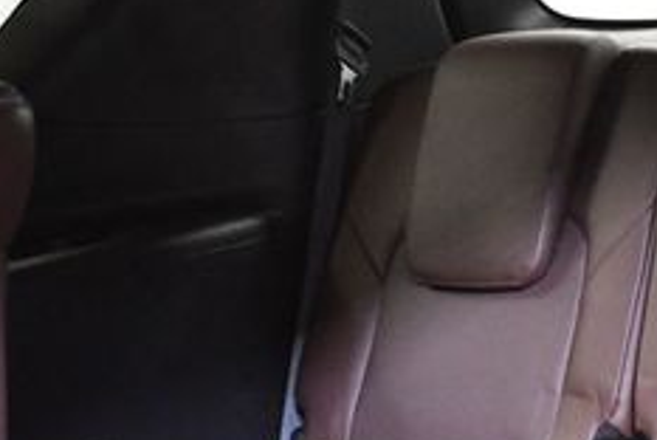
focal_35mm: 99
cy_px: 271
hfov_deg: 20.1
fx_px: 1809
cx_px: 620
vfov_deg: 13.9
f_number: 3.5
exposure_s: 1/60
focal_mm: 18
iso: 4500
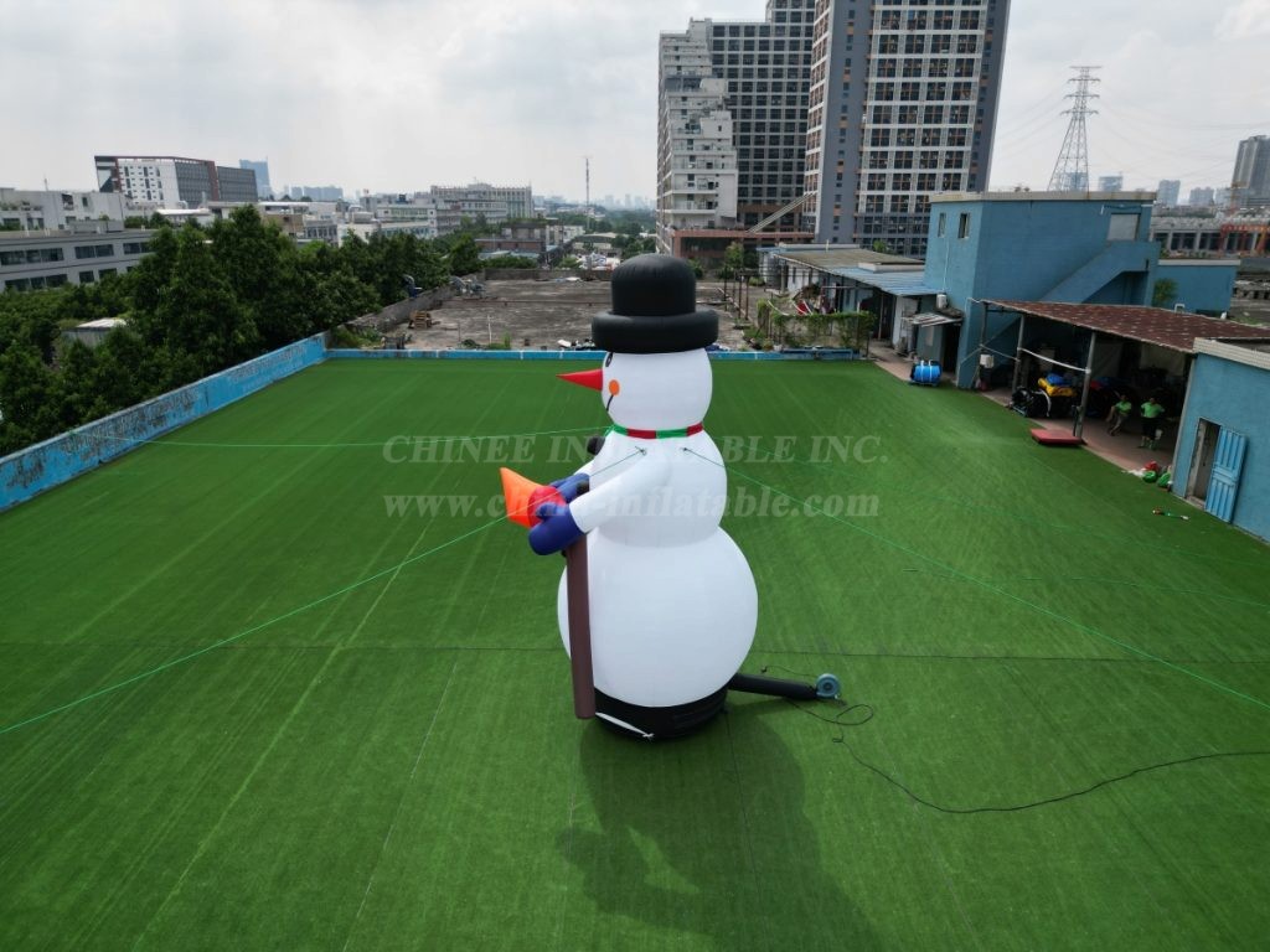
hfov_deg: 71.6
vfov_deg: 56.8
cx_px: 635
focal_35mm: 24
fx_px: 881
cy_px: 476
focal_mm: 6.72
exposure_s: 1/4000
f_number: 1.7
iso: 150
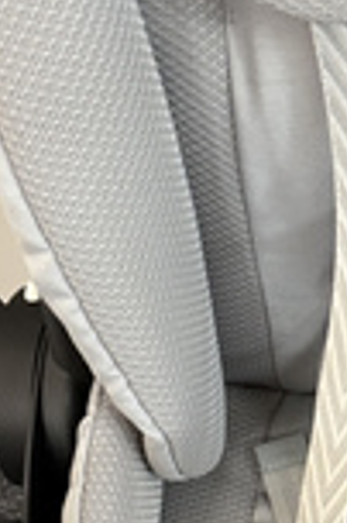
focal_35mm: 74
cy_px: 640
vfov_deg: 24.6
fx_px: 1072
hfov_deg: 17.6
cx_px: 399
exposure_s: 1/25
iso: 800
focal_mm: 6.76
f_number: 1.78
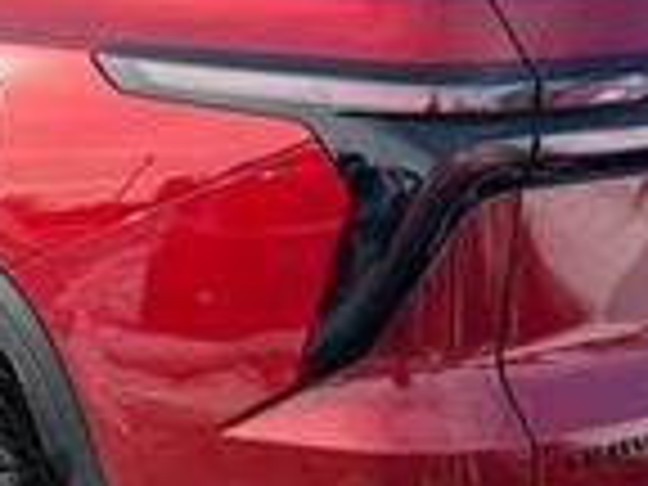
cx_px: 104
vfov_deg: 17.6
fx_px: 1572
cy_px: 261
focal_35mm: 84
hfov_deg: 22.9
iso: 80
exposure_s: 1/2000
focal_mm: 6.76
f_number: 1.78
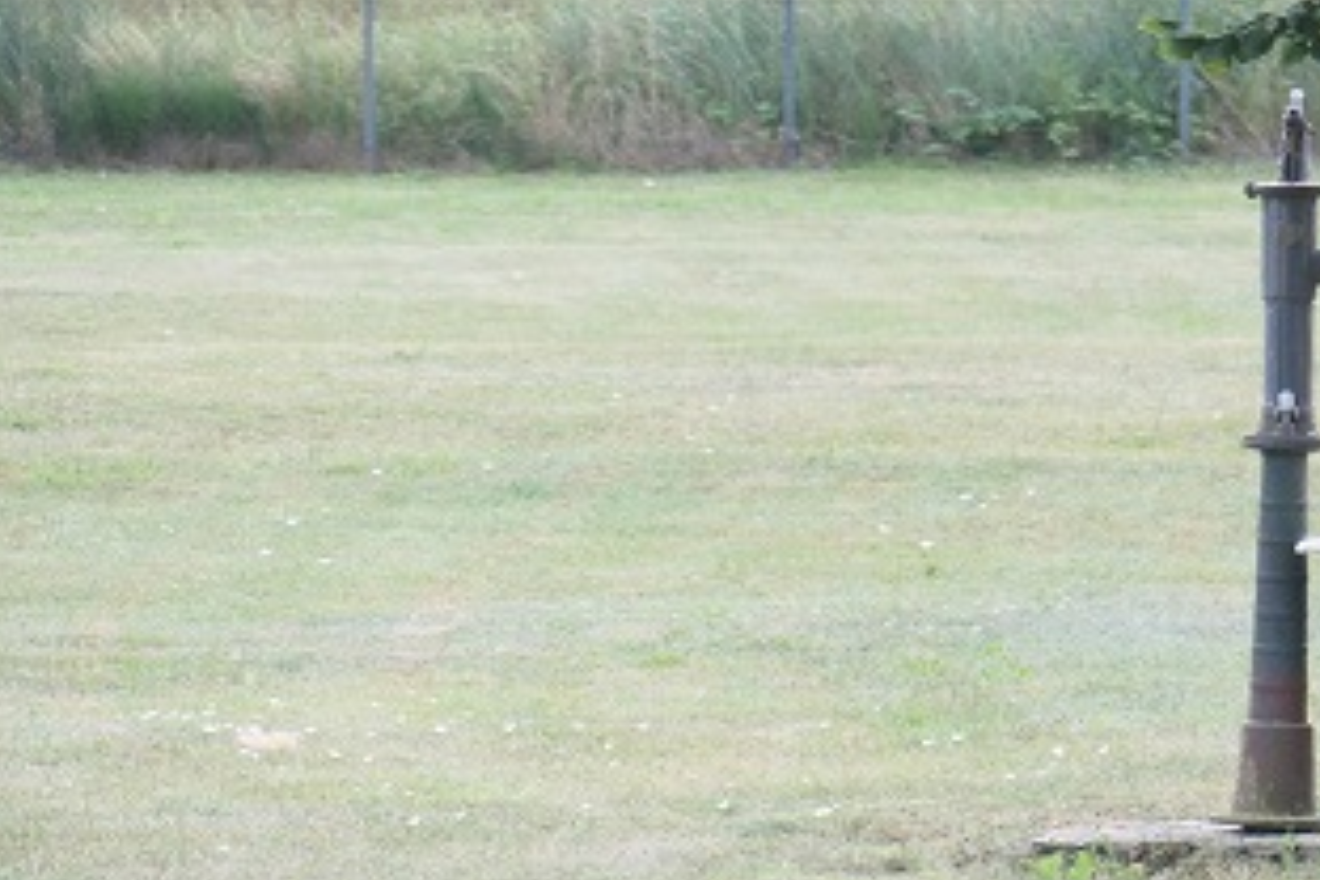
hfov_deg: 4.5
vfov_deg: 3.0
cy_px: 586
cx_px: 1121
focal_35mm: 462
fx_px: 16939
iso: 250
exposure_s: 1/125
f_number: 6.3
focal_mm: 96.4
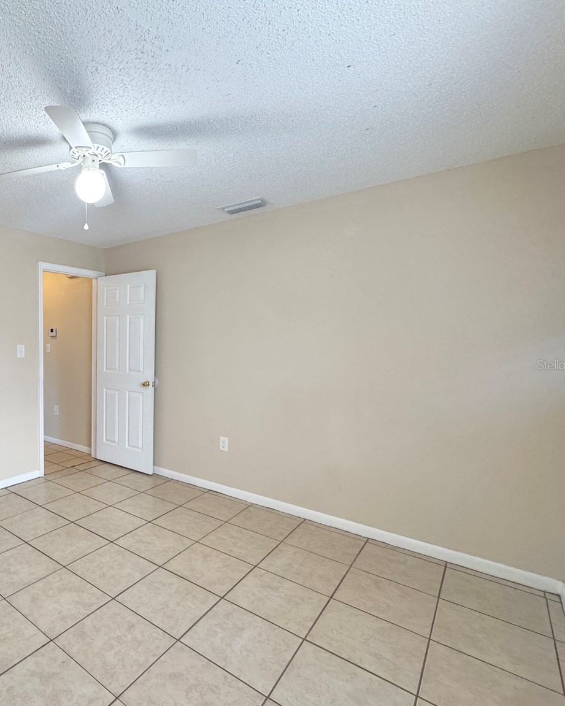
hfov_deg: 64.0
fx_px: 397
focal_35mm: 19
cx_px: 104
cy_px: 364
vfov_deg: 83.3
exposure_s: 1/120
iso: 250
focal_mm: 2.22
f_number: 2.2
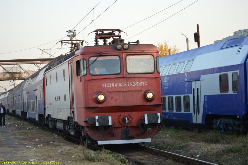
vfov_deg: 13.4
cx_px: 124
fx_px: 702
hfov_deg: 20.0
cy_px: 82
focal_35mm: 102
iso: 800
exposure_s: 1/500
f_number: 4.2
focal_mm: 68
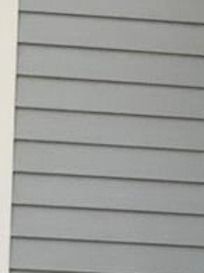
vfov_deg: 8.3
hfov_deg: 6.1
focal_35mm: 229
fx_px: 1801
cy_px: 512
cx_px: 570
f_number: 1.8
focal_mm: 3
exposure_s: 1/1195
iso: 16
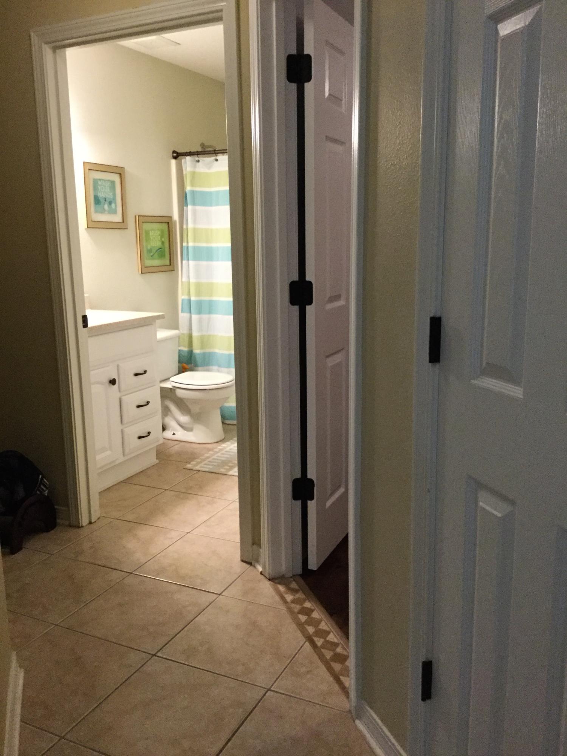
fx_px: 677
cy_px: 378
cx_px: 284
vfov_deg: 58.4
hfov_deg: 45.4
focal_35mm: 31
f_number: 2.4
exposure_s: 1/30
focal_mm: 3.3
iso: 200
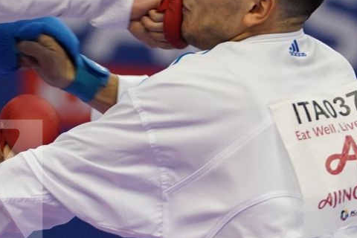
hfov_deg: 3.4
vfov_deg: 2.3
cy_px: 187
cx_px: 225
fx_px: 6019
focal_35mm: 607
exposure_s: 1/1000
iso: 3200
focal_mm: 162
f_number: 2.8
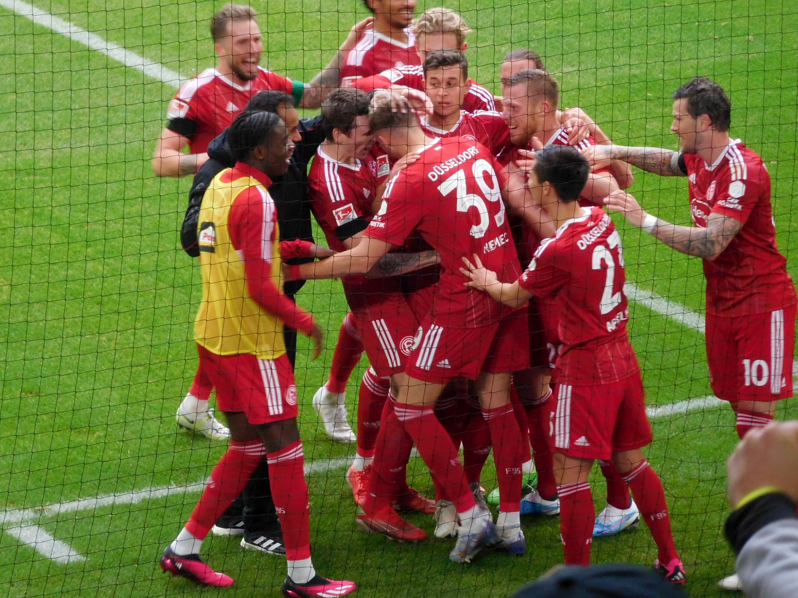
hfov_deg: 7.3
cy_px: 291
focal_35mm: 270
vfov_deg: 5.5
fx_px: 6224
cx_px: 382
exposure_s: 1/60
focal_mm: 40.1
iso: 400
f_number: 5.5
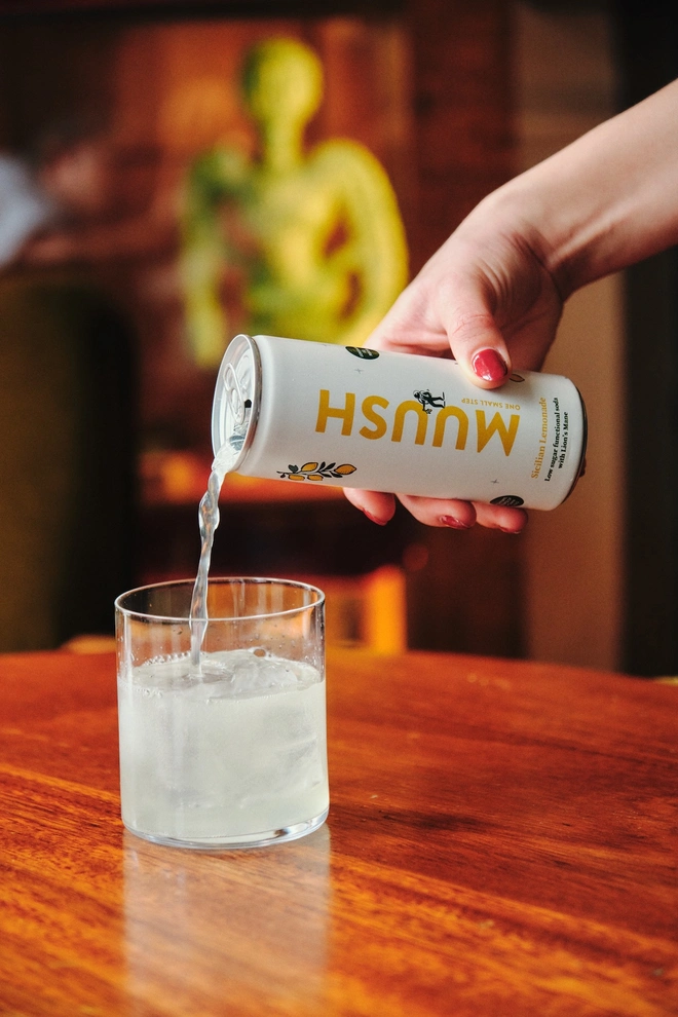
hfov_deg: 16.5
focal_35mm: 83
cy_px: 508
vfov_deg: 24.5
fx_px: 2345
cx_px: 339
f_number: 2.8
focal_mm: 55
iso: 1600
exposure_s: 1/320
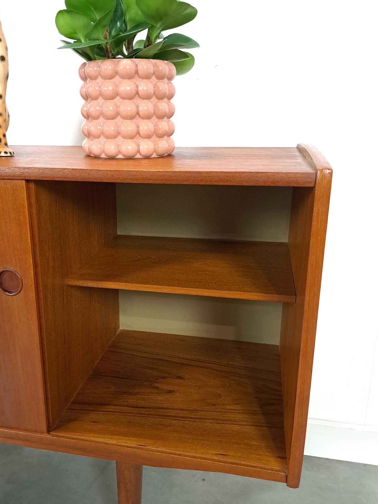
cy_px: 251
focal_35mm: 31
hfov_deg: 45.1
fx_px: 451
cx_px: 145
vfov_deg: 58.4
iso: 400
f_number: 1.8
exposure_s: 1/25
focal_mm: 5.23
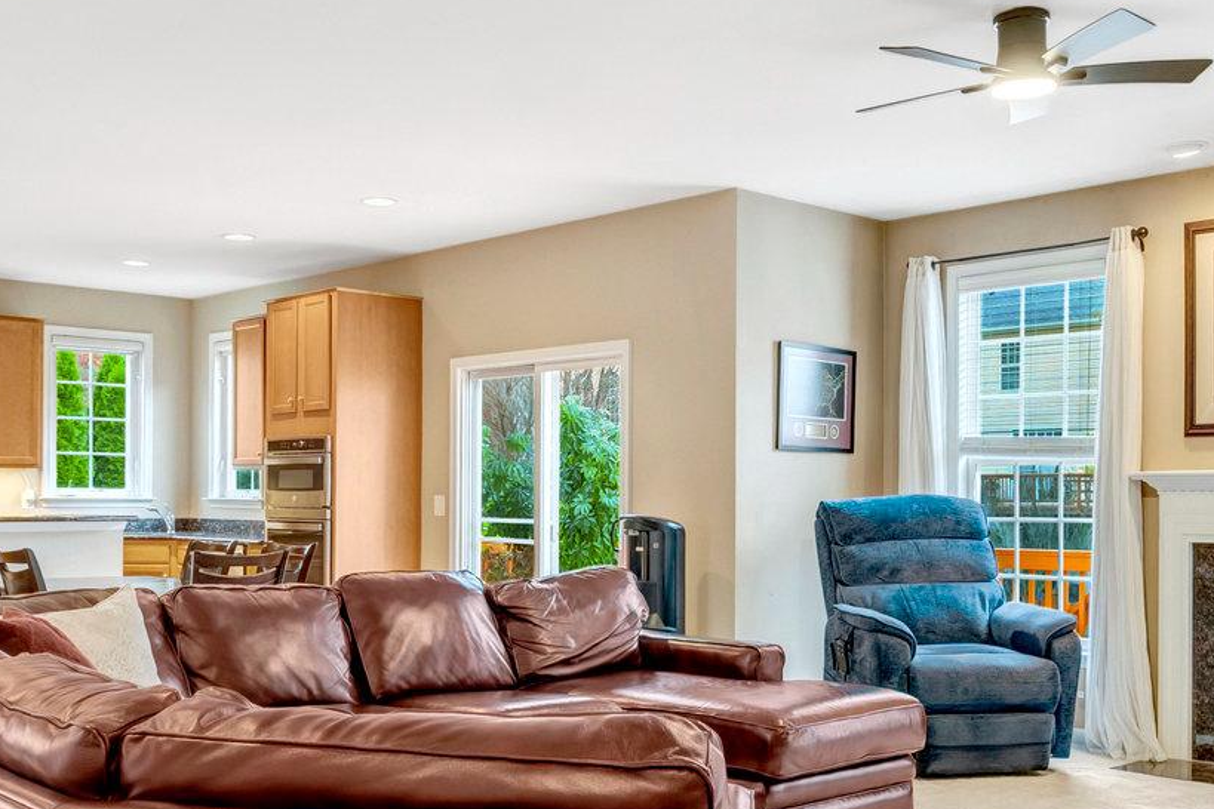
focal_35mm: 40
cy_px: 515
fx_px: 1349
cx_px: 649
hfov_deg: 48.4
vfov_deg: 33.2
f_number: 8
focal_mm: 16
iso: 1250
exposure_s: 1/13
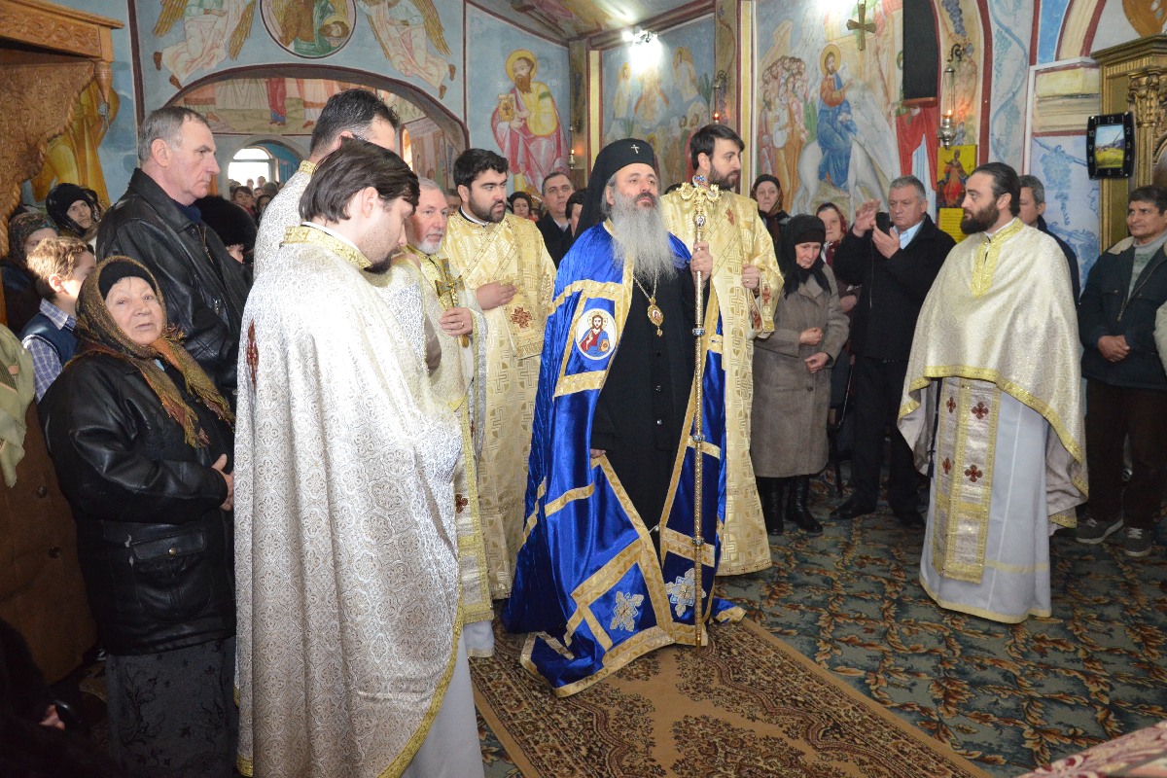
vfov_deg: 41.7
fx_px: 1021
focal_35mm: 32
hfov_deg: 59.5
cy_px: 389
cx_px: 584
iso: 3200
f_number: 4
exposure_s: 1/60
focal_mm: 21
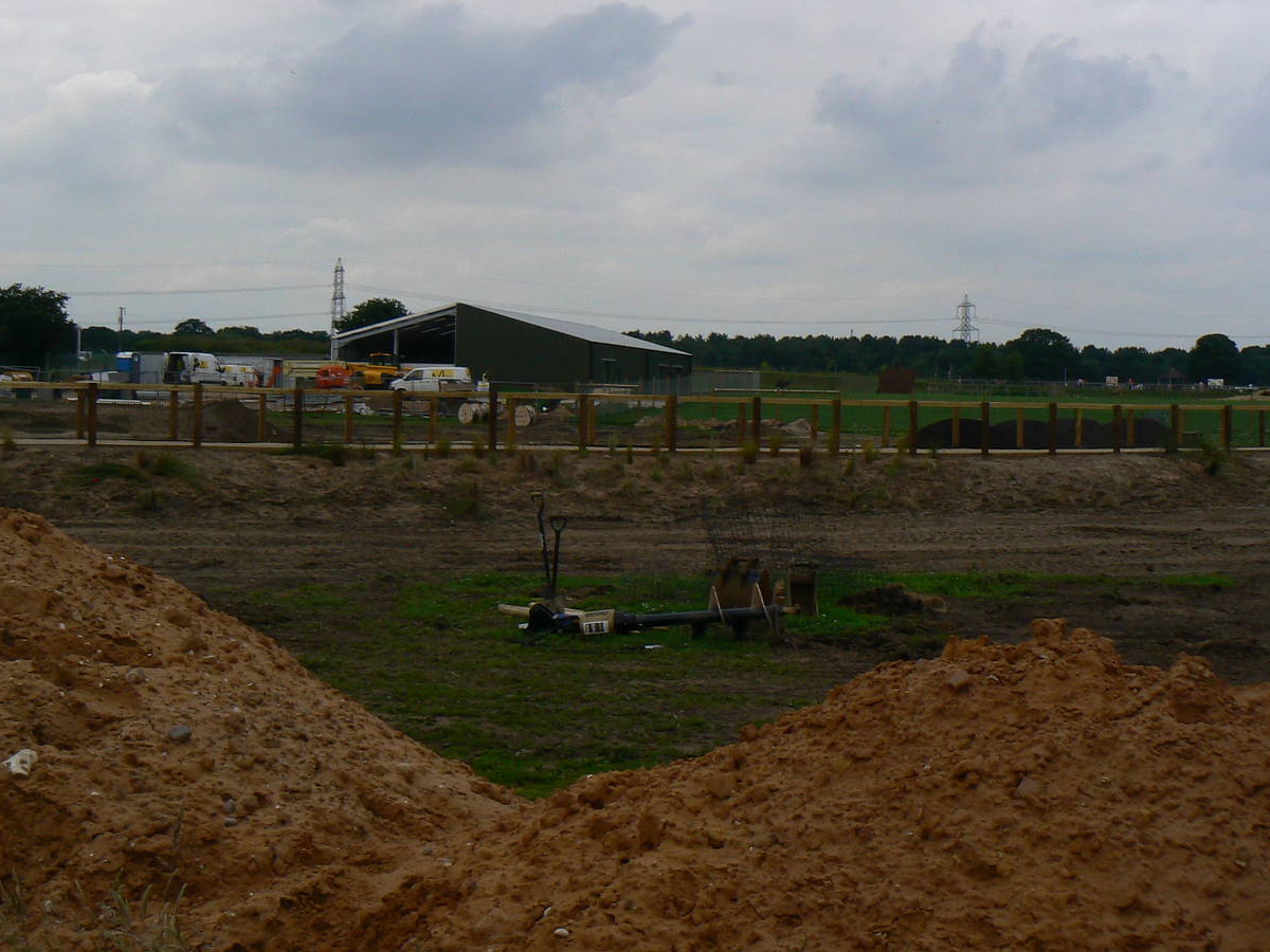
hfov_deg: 39.6
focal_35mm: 48
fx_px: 1761
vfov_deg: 30.2
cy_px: 391
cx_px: 585
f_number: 7.1
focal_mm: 6
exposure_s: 1/500
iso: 80
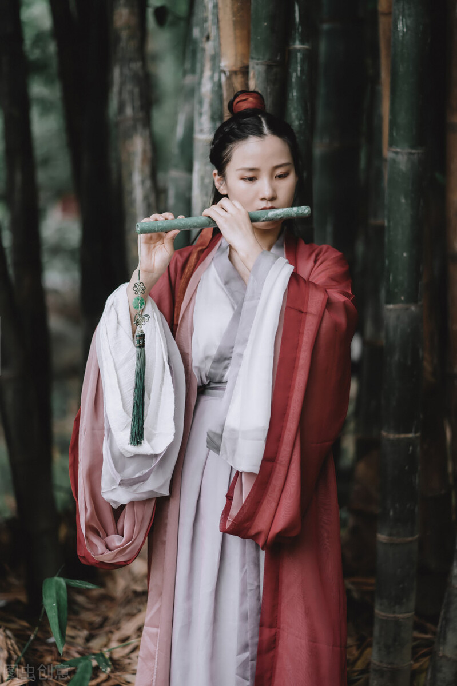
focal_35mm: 85
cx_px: 228
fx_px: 1620
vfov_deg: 23.9
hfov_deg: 16.1
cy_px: 343
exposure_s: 1/100
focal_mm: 85
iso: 200
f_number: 1.8
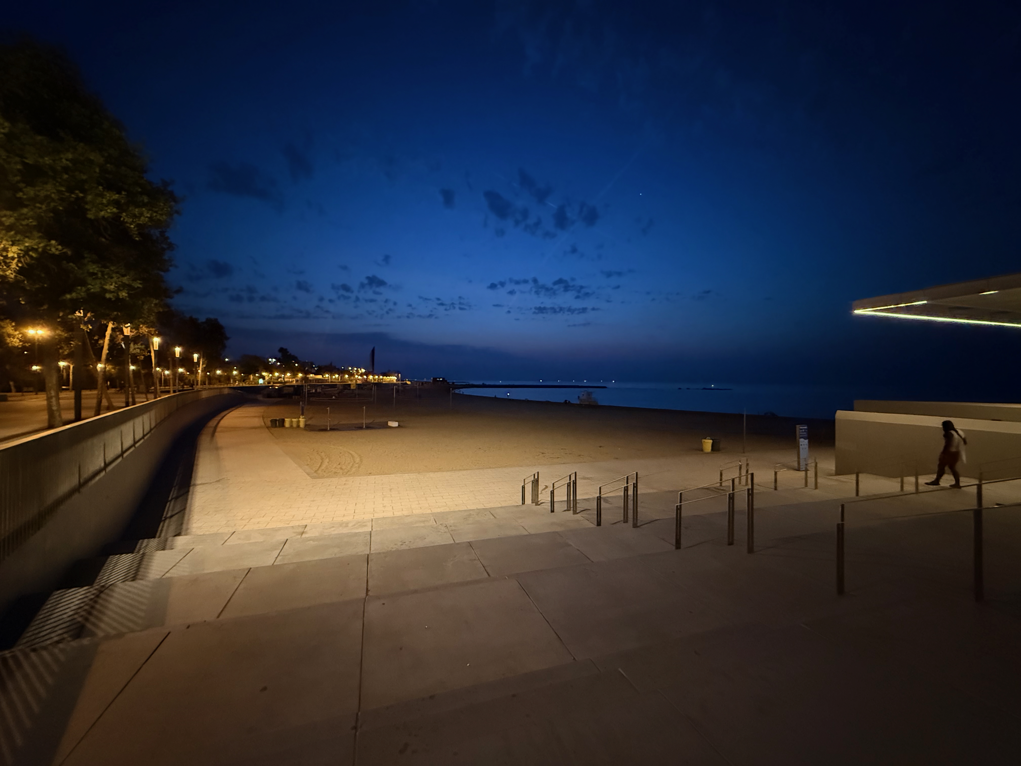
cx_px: 510
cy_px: 383
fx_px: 413
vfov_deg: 85.7
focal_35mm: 14
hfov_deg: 102.1
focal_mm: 2.22
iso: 1600
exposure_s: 1/33
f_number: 2.2
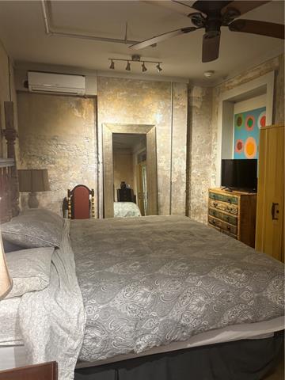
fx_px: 285
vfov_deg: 67.3
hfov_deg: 53.1
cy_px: 190
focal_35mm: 26
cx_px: 142
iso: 250
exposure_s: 1/60
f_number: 1.6
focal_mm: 5.96
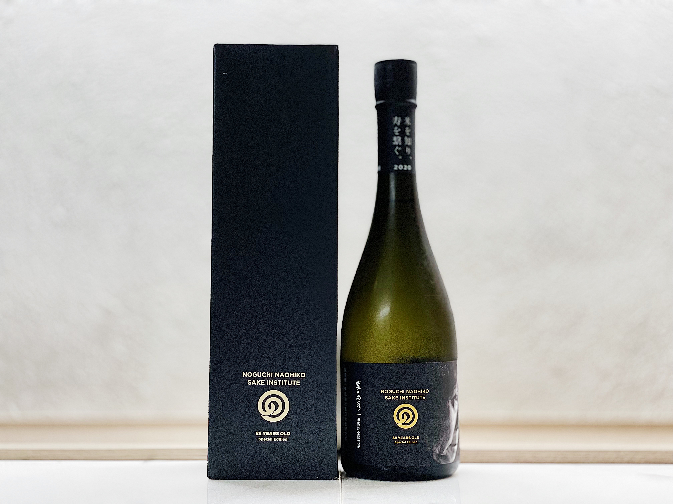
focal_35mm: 52
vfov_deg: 28.0
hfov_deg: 36.8
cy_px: 252
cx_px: 336
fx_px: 1011
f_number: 2
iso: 100
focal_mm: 6
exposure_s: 1/100
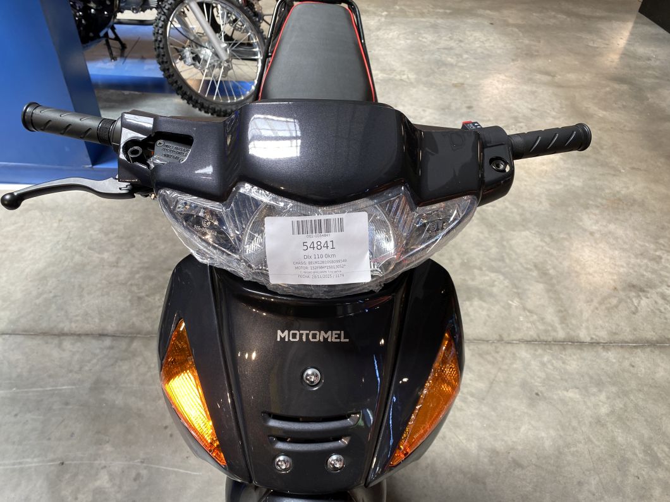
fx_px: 503
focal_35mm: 26
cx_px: 335
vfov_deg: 53.1
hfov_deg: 67.3
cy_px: 251
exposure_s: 1/100
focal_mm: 4.25
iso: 64
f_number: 1.8
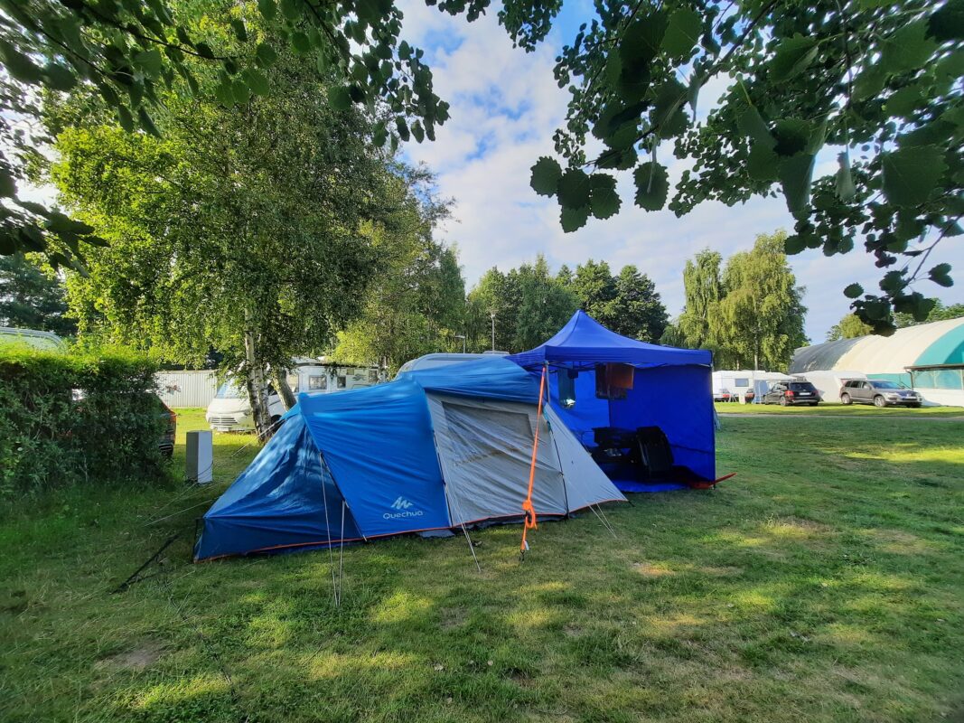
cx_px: 482
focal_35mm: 13
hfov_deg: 106.2
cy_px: 362
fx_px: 362
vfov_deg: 89.9
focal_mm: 1.74
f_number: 2.2
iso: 40
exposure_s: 1/547
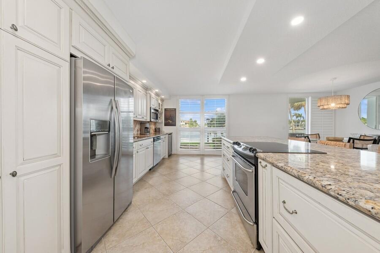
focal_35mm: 12
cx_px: 190
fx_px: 127
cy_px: 126
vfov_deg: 89.9
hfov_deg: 112.7
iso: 160
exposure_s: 1/8
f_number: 11
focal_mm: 12
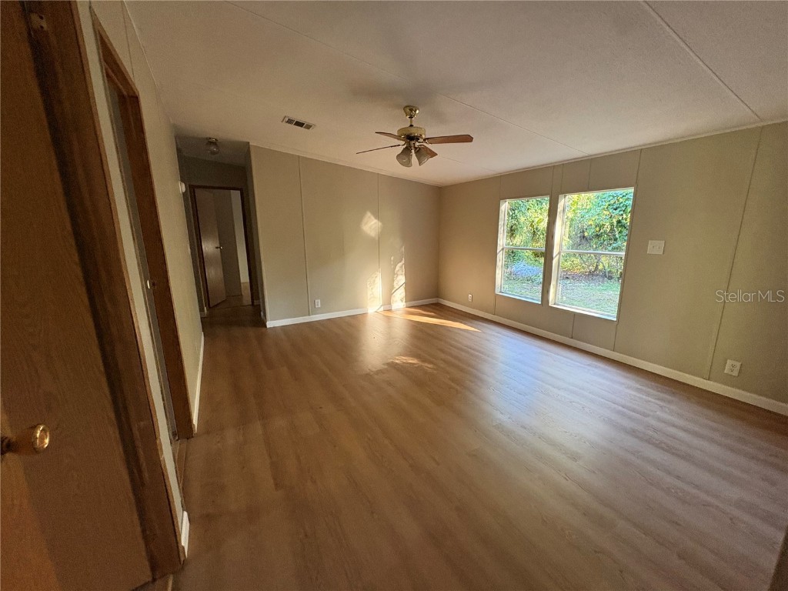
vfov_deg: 85.7
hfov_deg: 102.1
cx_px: 394
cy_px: 296
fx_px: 319
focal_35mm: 14
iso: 500
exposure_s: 1/60
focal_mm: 2.22
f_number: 2.2
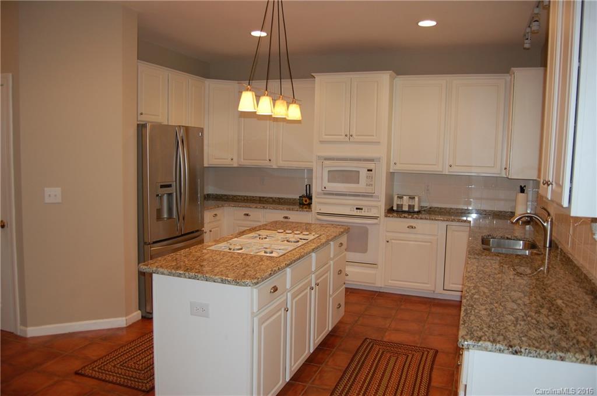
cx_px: 298
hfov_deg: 67.4
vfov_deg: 47.8
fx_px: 447
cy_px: 198
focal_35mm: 27
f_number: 3.5
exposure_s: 1/60
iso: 400
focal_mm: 18
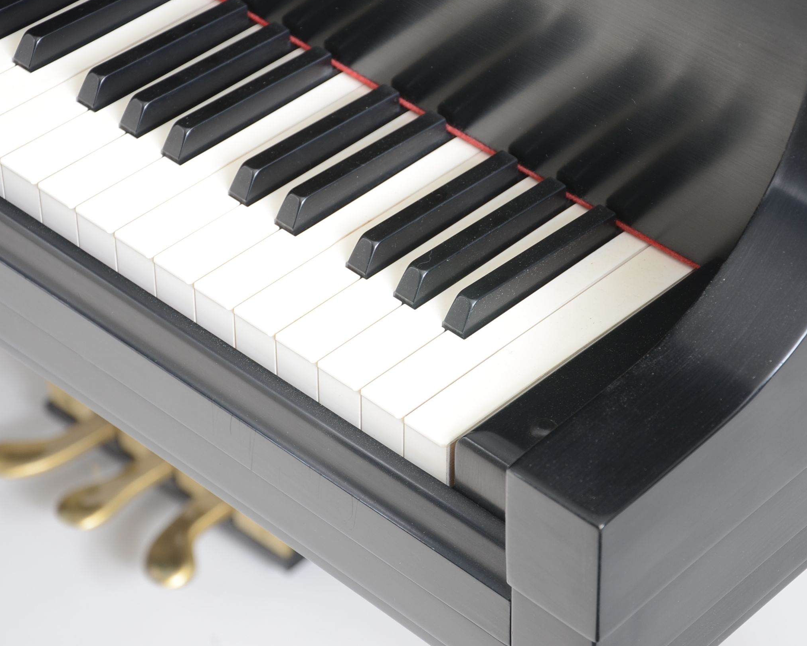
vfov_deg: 13.6
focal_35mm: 113
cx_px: 434
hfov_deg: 17.0
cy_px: 322
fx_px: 2699
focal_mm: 66
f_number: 5.3
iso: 200
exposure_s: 1/60
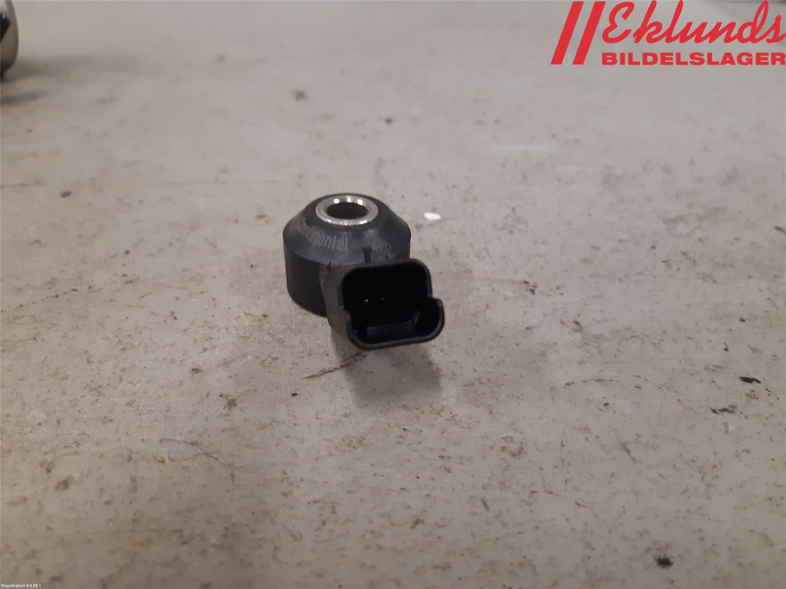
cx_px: 393
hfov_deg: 67.3
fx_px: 590
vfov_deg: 53.1
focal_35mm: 26
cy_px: 294
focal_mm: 3.93
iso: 160
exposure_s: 1/50
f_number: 1.7
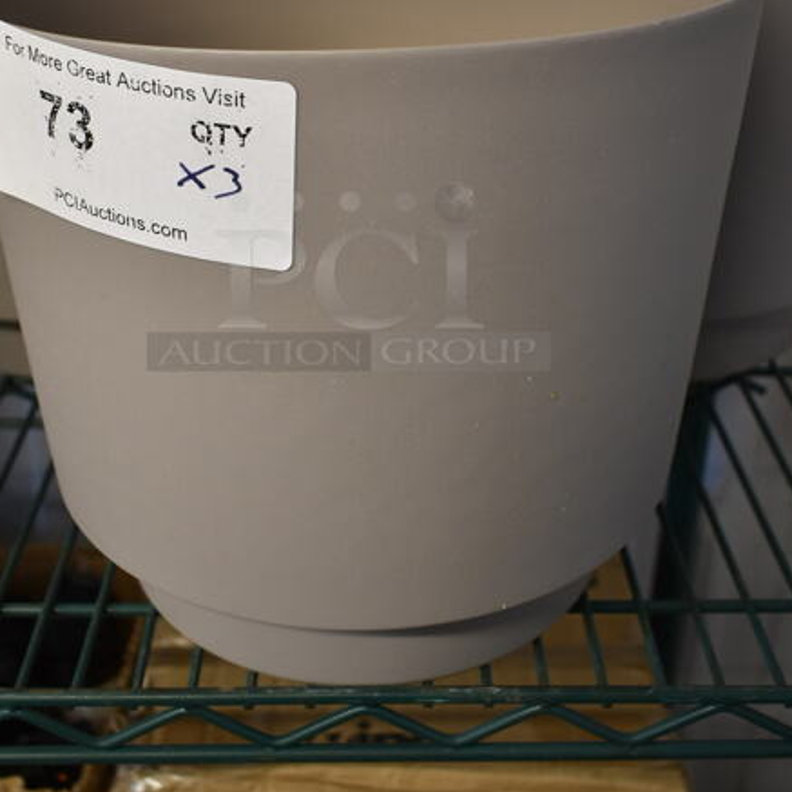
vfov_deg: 35.1
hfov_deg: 35.3
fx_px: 1242
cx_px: 350
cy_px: 276
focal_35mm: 48
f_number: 3.5
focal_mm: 18
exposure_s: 1/30
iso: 400
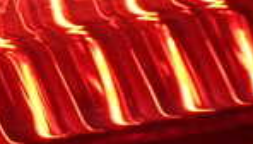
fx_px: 1835
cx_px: -10
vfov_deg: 4.5
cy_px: -15
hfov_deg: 7.8
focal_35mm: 273
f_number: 3.6
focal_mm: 11.09
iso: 800
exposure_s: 1/40
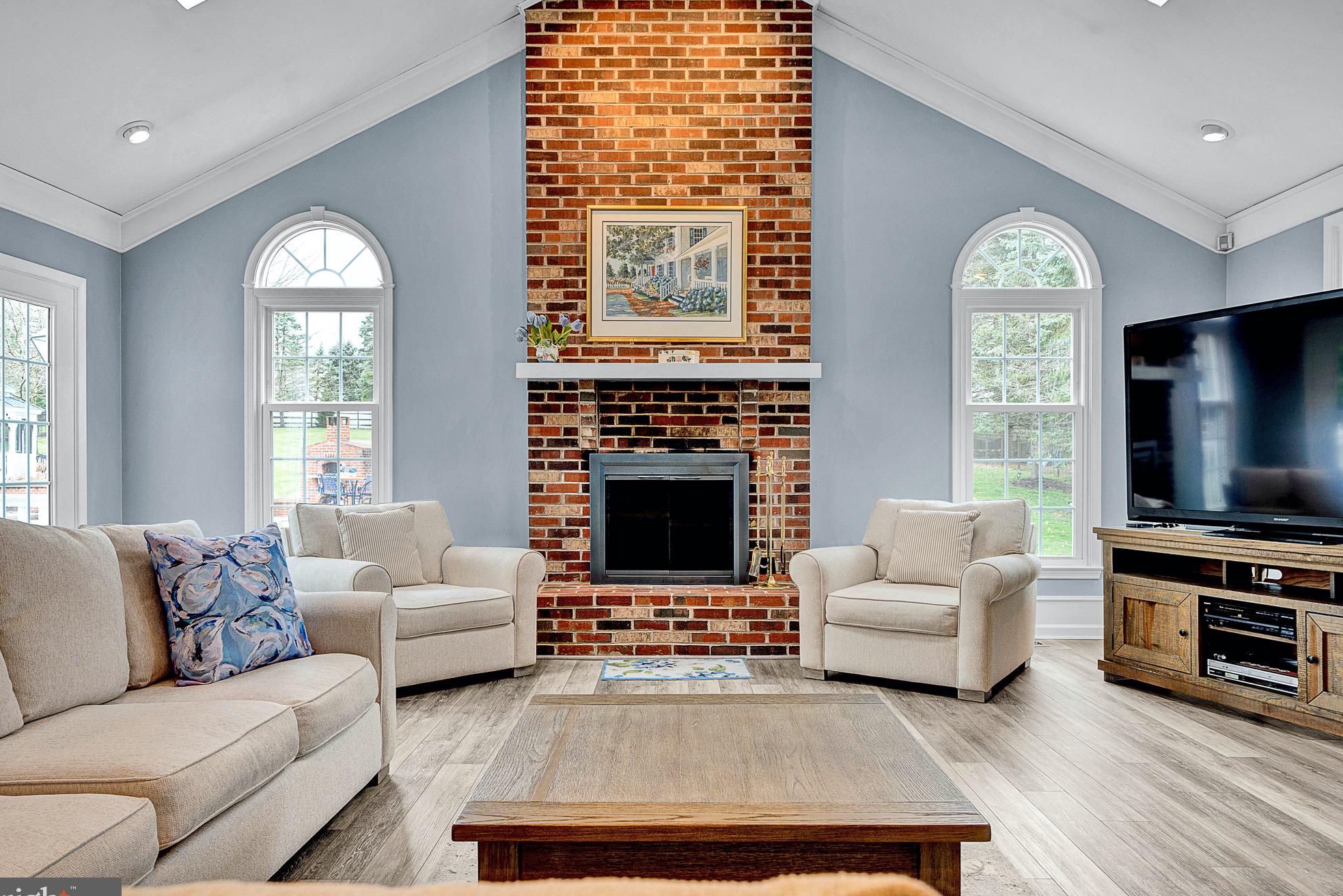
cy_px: 461
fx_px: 933
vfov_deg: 51.3
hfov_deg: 71.5
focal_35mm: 25
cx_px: 669
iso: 200
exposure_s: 1/3.33
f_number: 8
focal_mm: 24
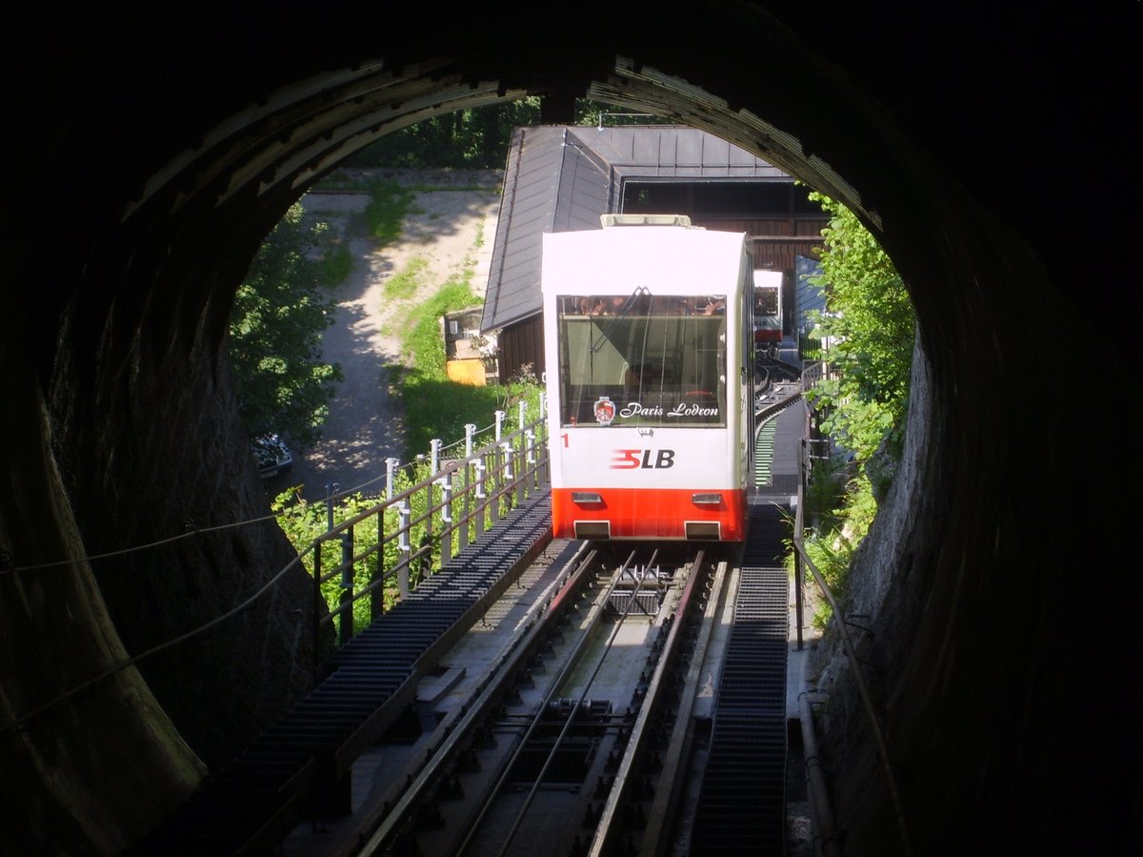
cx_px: 572
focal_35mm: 105
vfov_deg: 14.1
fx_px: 3466
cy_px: 428
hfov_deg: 18.7
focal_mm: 17.4
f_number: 4.9
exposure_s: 1/125
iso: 50
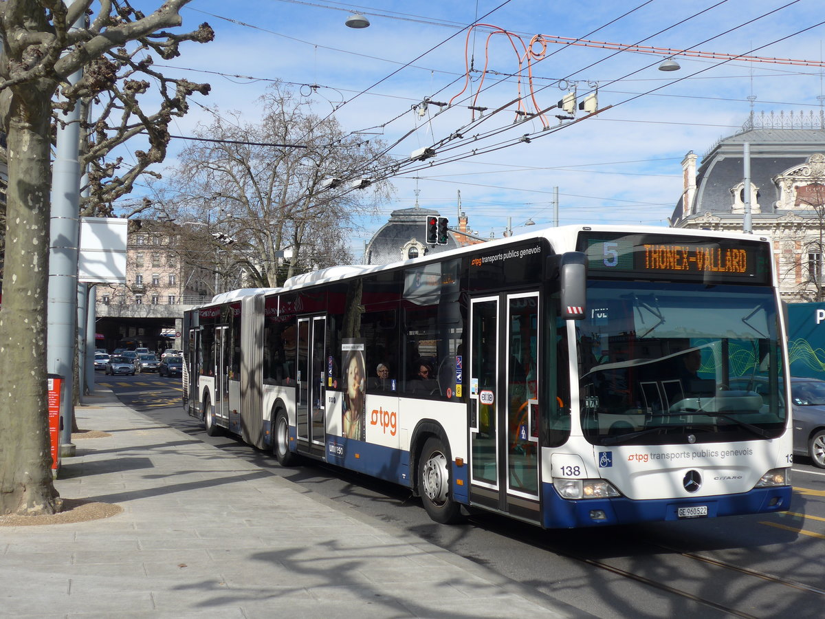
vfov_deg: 32.9
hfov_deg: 42.9
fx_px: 1049
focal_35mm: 44
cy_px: 310
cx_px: 412
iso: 80
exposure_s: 1/1600
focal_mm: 9
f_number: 2.8
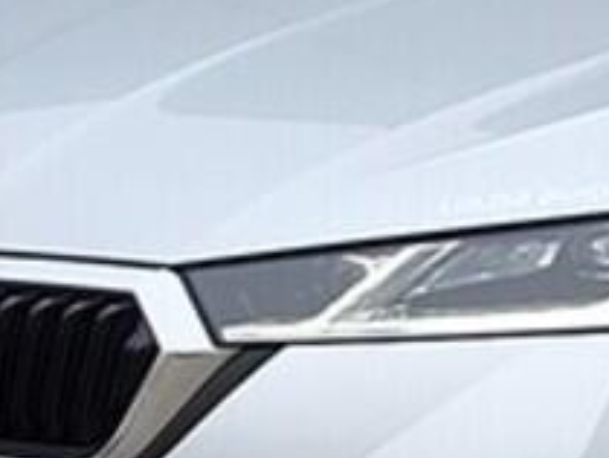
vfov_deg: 8.3
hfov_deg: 10.4
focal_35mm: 178
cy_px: 113
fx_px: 3135
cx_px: 1131
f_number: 1.8
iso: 40
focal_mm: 5.4
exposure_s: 1/408
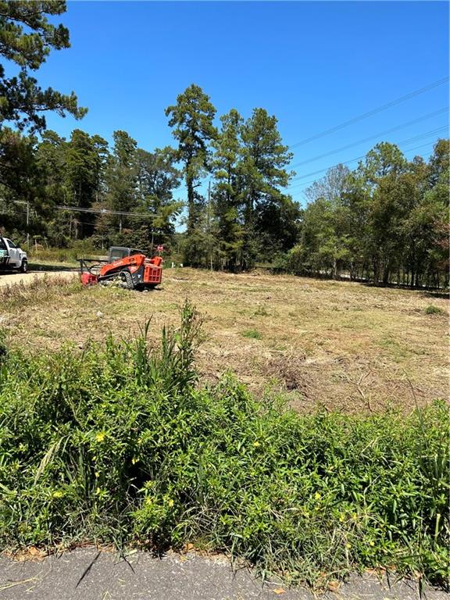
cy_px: 300
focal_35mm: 26
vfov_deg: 67.3
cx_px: 225
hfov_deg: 53.1
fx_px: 451
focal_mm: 5.7
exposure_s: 1/2762
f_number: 1.5
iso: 50
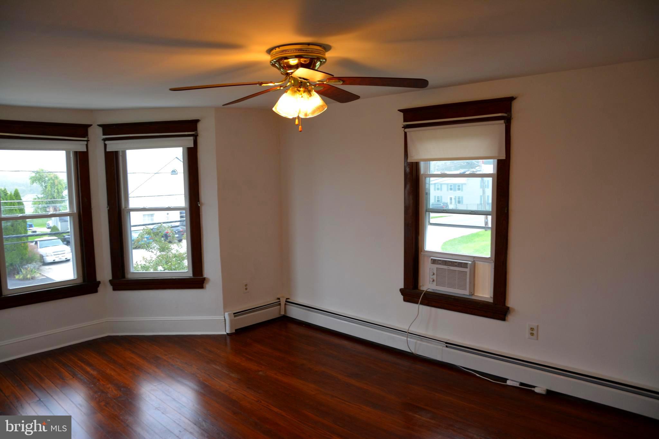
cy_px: 220
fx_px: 467
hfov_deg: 70.4
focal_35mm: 26
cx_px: 330
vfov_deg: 50.4
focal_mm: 17
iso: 400
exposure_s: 1/60
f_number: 4
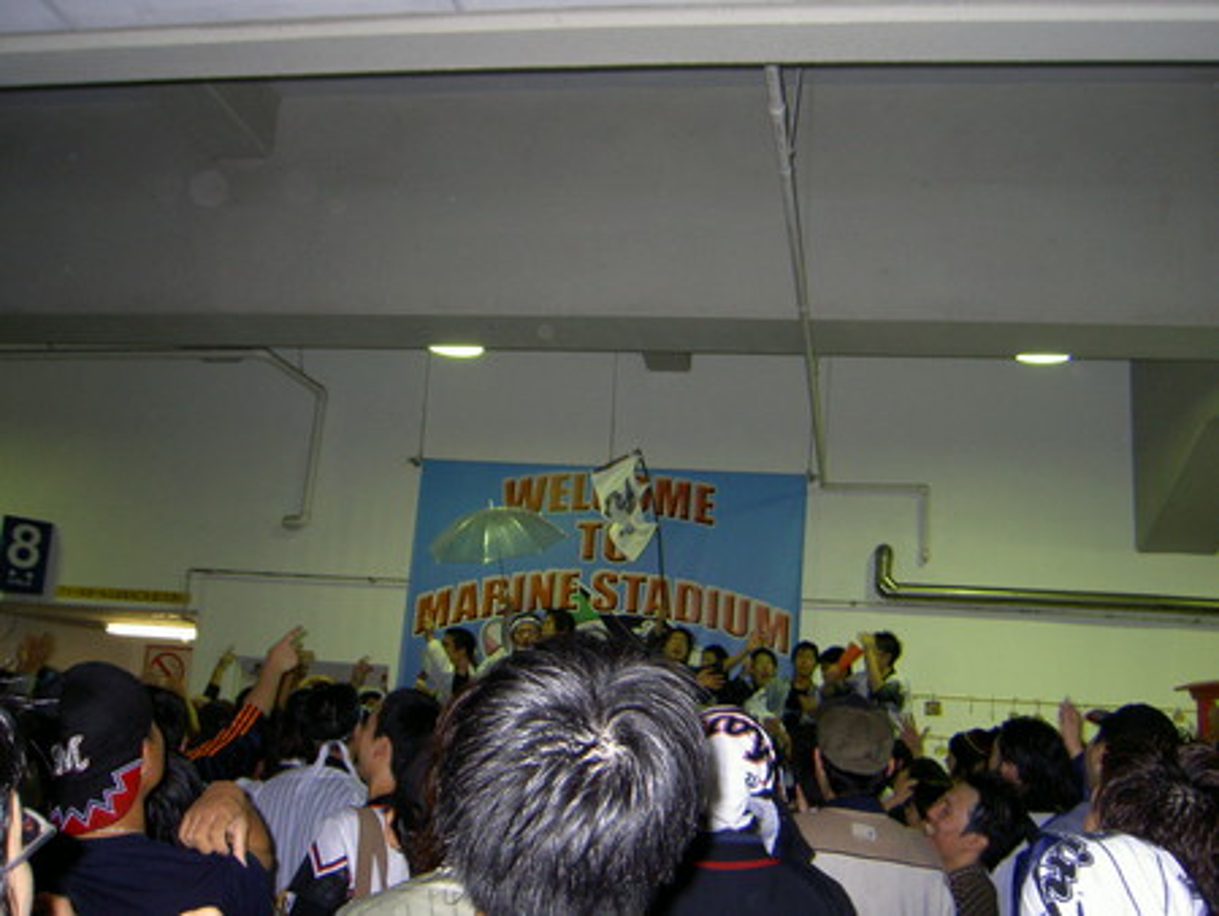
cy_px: 458
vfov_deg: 41.8
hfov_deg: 53.9
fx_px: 1198
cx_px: 610
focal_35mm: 34
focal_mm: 5.6
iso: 200
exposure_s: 1/60
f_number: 2.8
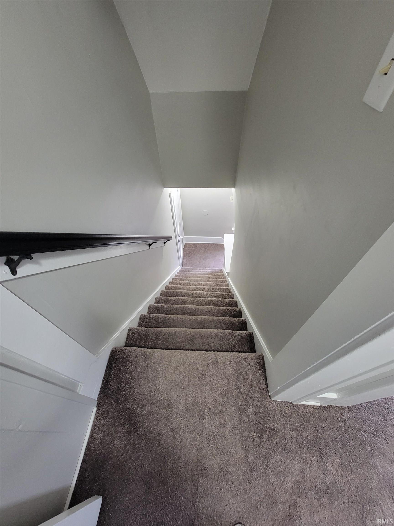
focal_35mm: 13
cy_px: 263
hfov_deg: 89.9
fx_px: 197
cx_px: 197
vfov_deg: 106.2
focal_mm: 2.2
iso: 320
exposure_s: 1/30
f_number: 2.2
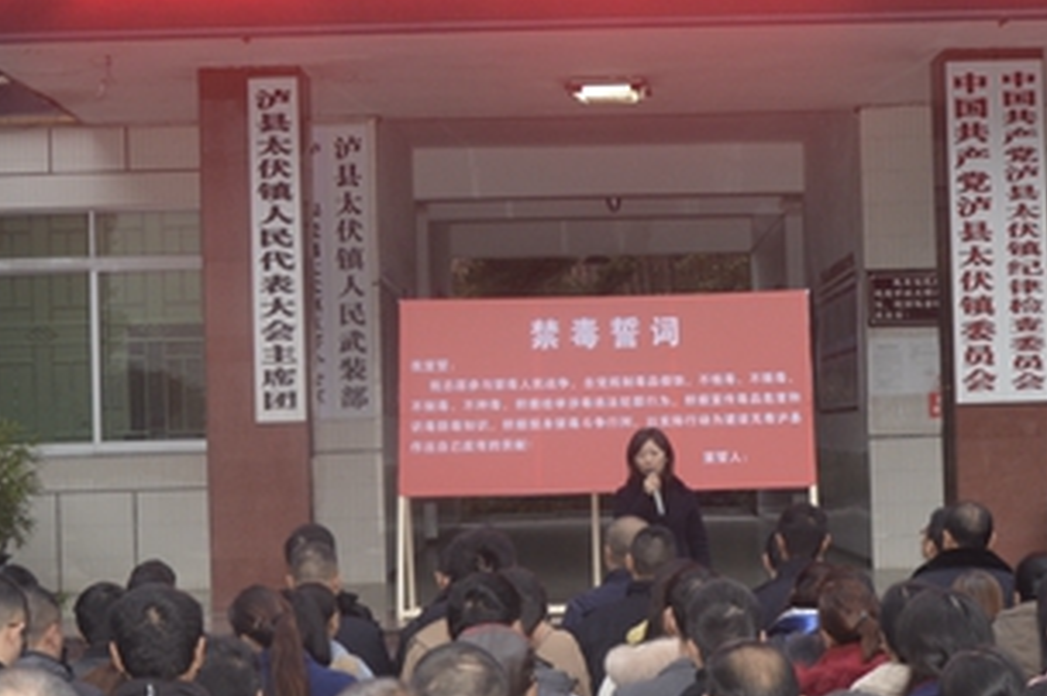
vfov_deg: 16.6
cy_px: 393
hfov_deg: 24.7
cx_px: 634
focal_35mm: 82
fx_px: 2382
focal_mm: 26
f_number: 4
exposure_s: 1/60
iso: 560
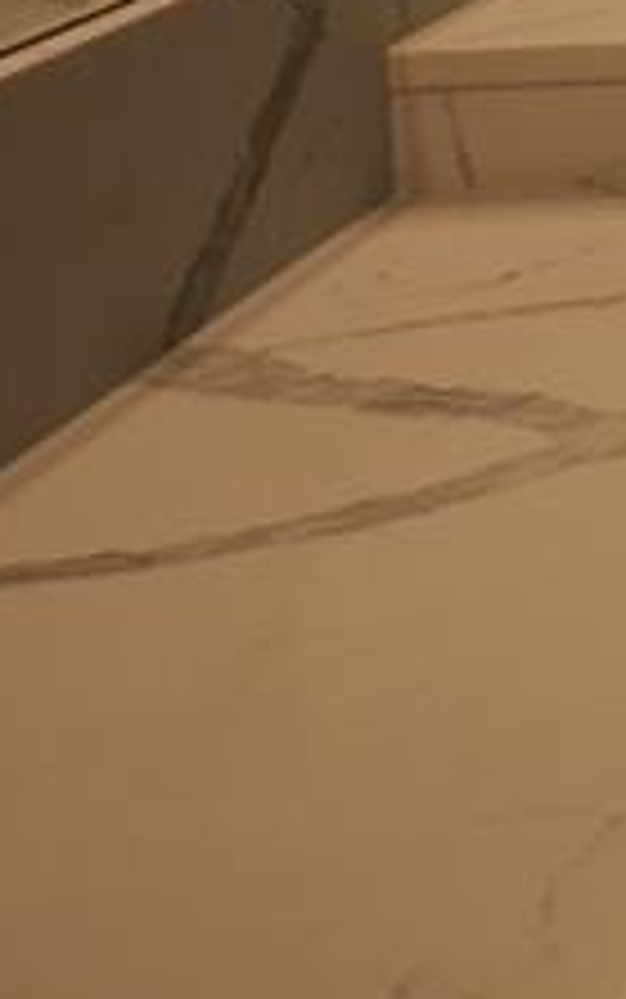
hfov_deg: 10.2
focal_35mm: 80
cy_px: -508
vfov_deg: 21.5
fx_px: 2181
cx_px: 2036
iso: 200
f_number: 8
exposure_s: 1/10
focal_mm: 17
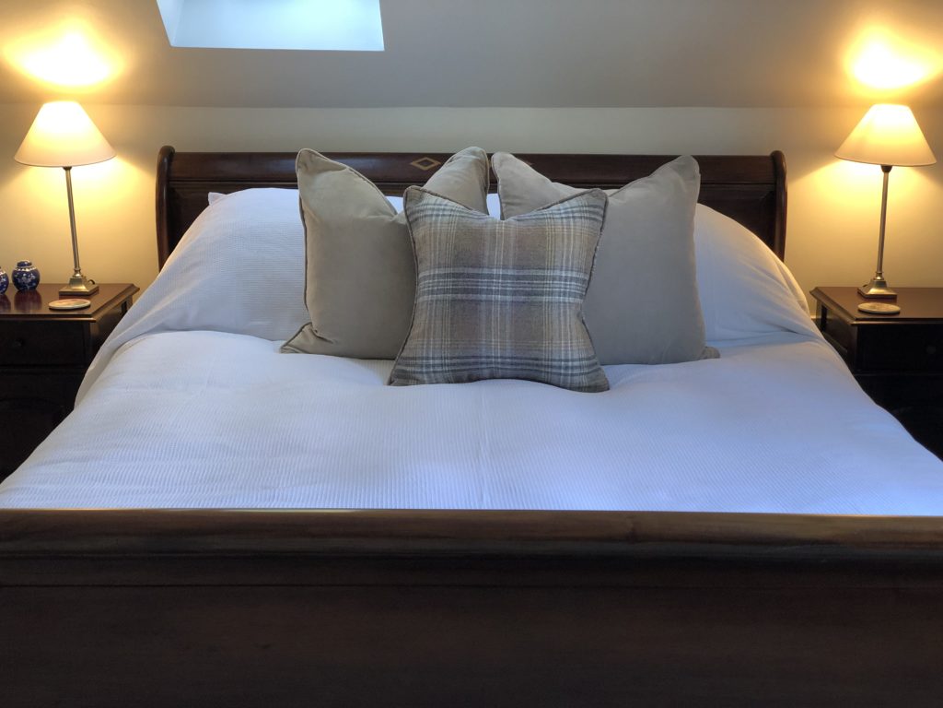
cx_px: 472
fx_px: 1417
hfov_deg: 36.8
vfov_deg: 28.0
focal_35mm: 52
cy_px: 354
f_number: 2.4
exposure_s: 1/50
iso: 64
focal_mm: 6
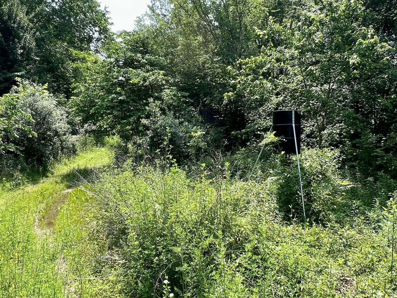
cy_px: 151
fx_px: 321
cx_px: 193
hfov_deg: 63.4
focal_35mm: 28
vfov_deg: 49.8
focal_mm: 1.57
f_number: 1.8
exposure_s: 1/421
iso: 32
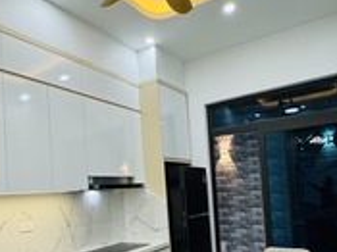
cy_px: 177
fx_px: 311
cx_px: 139
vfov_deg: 43.2
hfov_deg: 56.5
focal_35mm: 32
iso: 160
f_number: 2.2
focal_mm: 2.22
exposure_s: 1/100
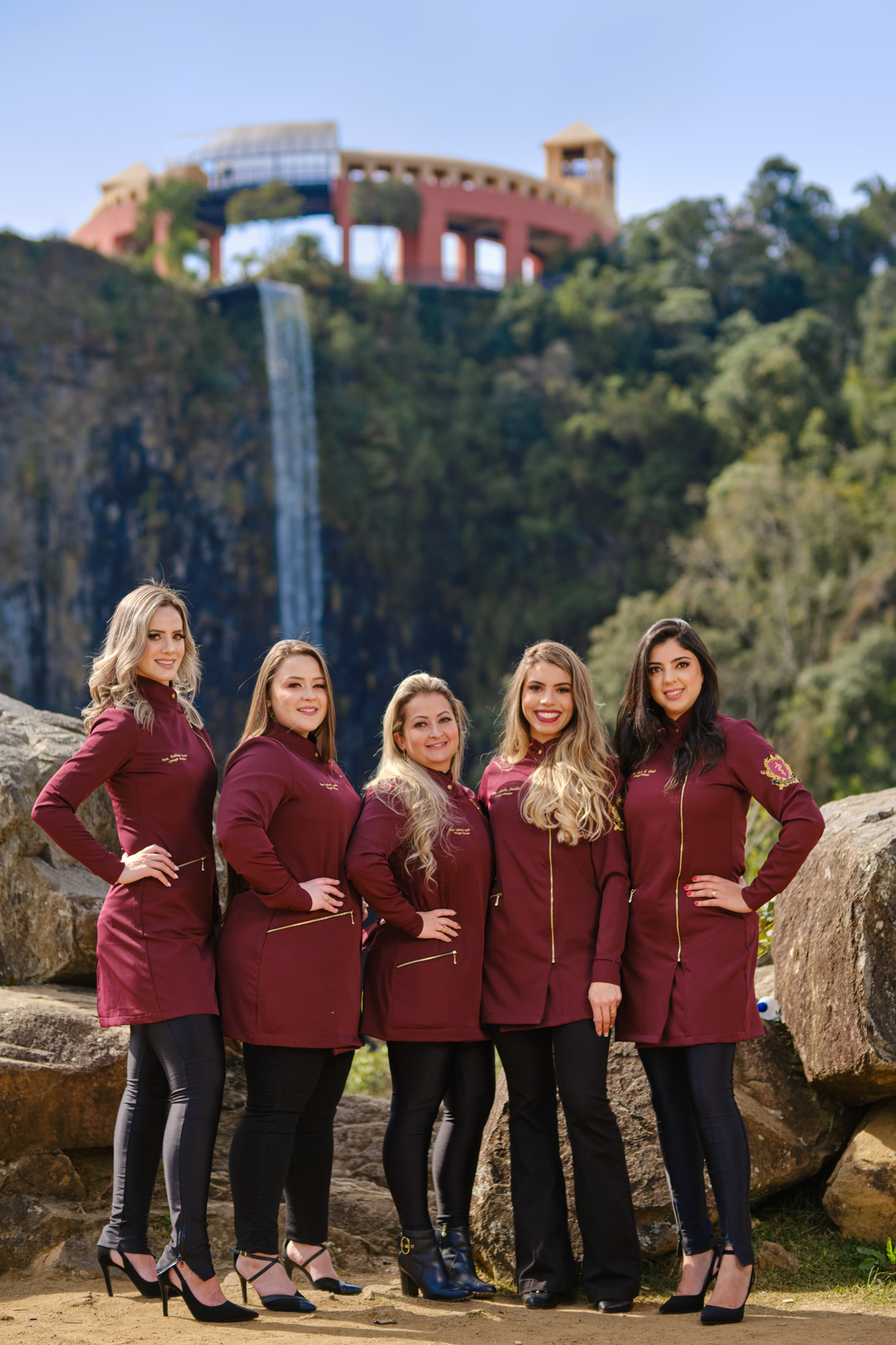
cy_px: 672
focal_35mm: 75
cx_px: 448
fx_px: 2800
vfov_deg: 27.0
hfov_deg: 18.2
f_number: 2
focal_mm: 50
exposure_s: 1/1000
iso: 160
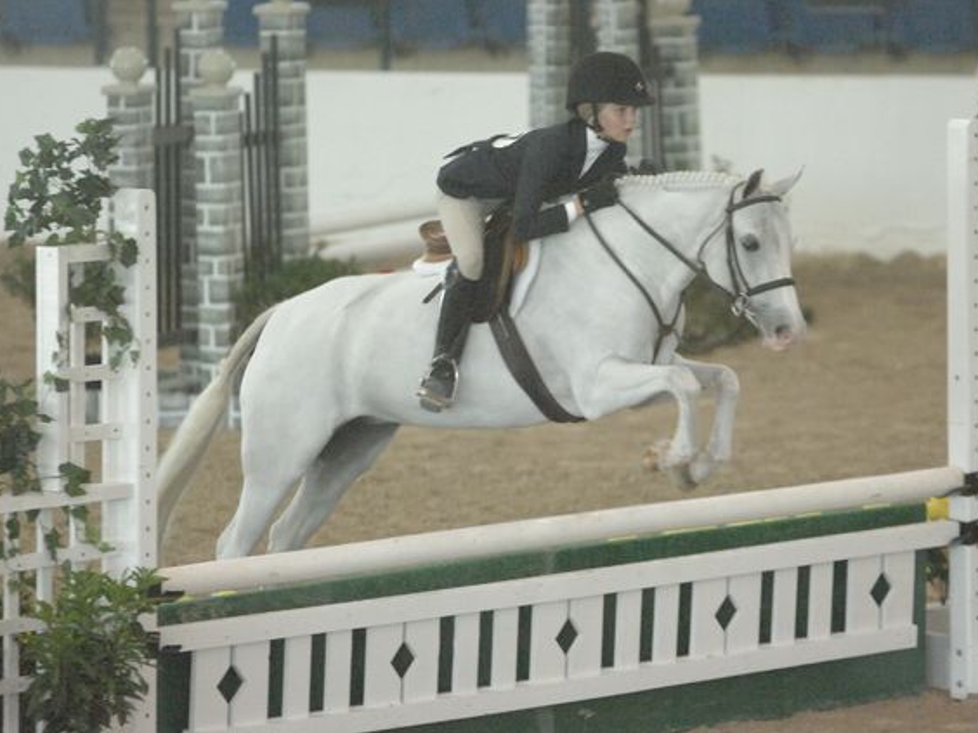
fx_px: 9239
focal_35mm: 327
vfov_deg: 4.5
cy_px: 366
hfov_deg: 6.1
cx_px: 543
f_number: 2.8
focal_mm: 200
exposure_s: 1/320
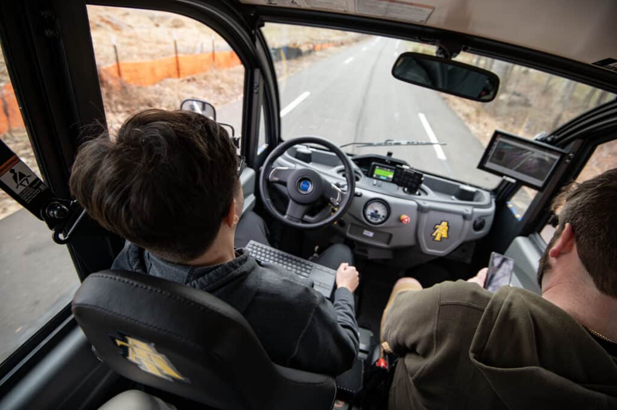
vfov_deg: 73.7
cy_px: 205
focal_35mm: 16
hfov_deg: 96.8
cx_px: 308
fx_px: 274
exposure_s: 1/250
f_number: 4
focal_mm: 16
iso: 400
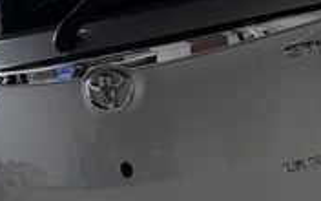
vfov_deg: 18.3
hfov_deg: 26.3
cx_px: 403
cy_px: -31
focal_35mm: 68
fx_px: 595
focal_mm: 6.76
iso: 200
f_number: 1.78
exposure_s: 1/232
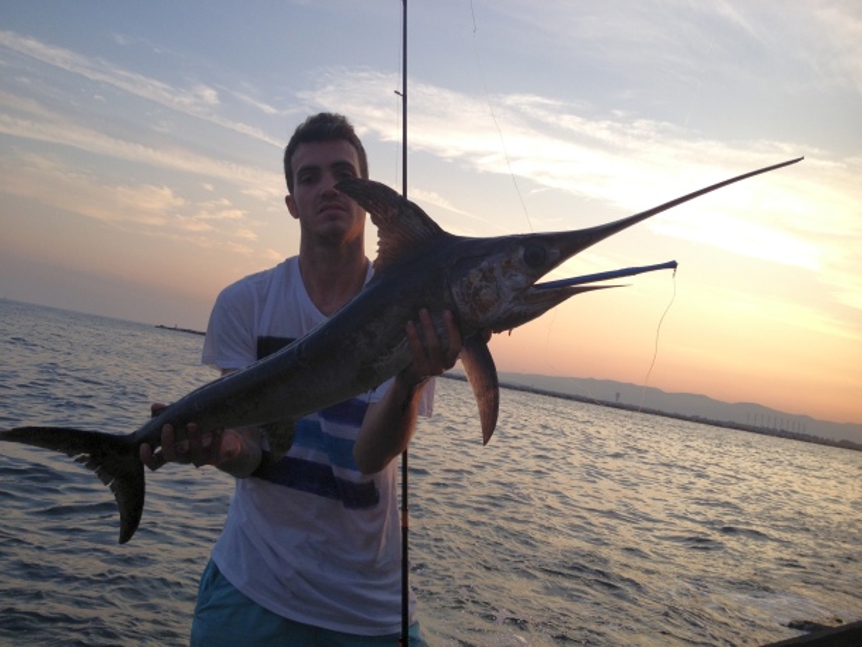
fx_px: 872
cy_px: 324
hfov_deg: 52.6
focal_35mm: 35
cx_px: 431
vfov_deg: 40.7
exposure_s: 1/418
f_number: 2.4
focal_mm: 4.28
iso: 50
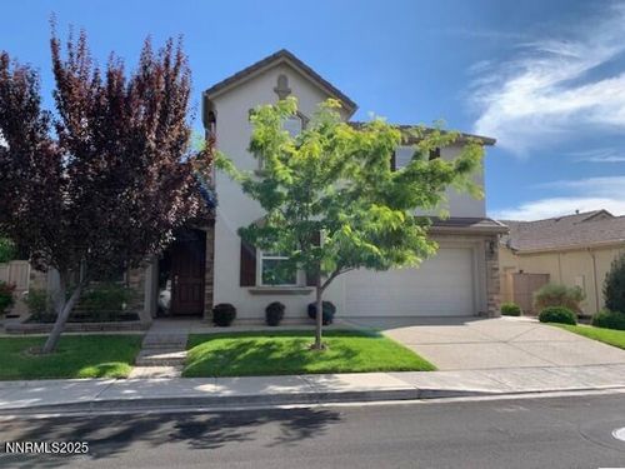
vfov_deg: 53.1
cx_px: 312
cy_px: 234
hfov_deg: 67.3
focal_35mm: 26
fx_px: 469
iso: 25
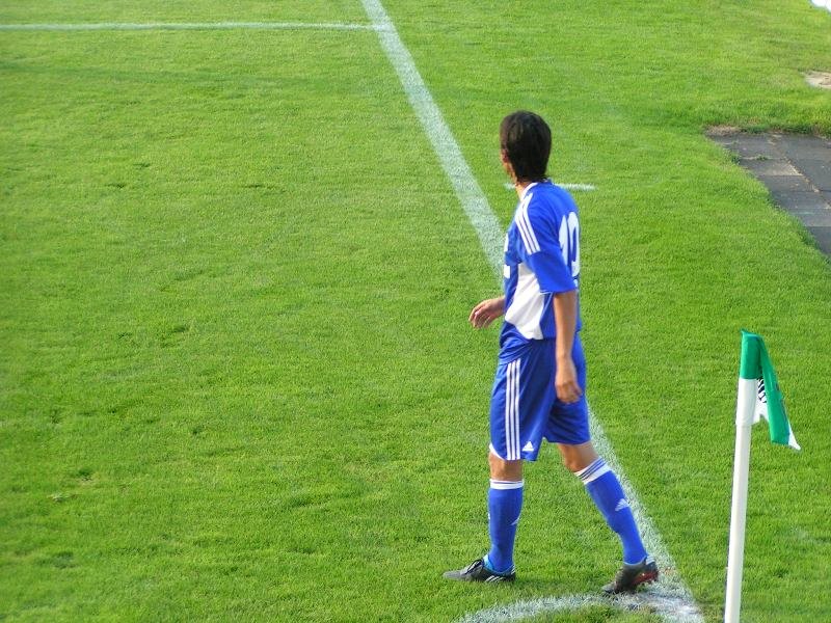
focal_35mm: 164
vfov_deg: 9.1
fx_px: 3937
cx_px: 416
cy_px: 312
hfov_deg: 12.0
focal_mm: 25.1
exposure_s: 1/160
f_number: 3.5
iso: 125
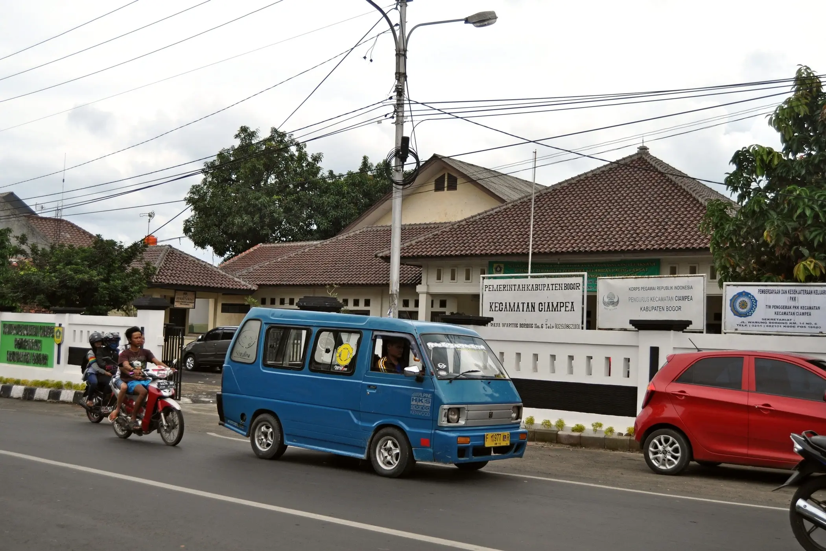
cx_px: 413
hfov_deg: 49.6
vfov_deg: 34.2
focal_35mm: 39
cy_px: 276
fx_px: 895
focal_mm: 26
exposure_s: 1/2500
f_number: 4.5
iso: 320
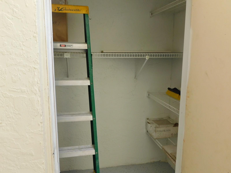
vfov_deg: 46.8
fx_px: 200
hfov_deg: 60.0
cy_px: 86
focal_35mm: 30
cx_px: 116
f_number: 3.2
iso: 125
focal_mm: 5.3
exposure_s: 1/200
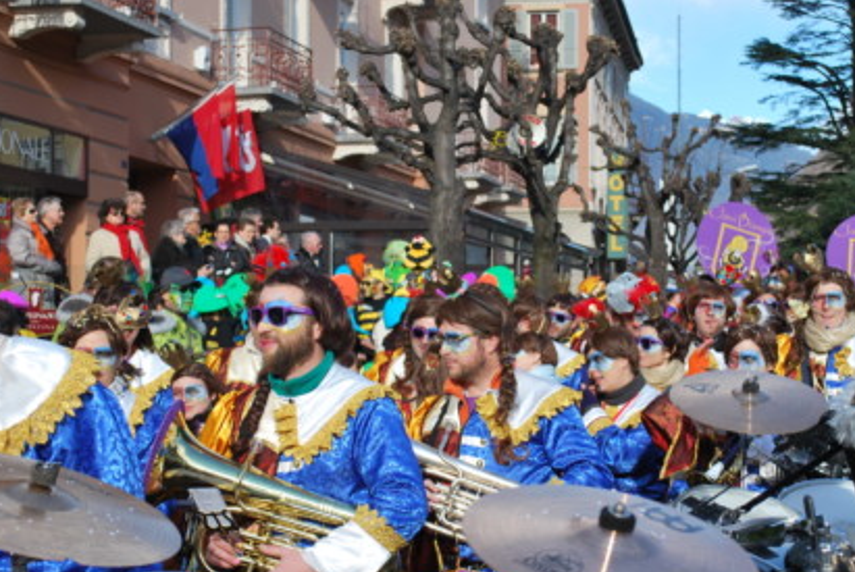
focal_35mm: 73
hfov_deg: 27.6
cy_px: 313
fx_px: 1736
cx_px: 506
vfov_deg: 18.7
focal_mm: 40
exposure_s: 1/200
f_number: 7.1
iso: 100
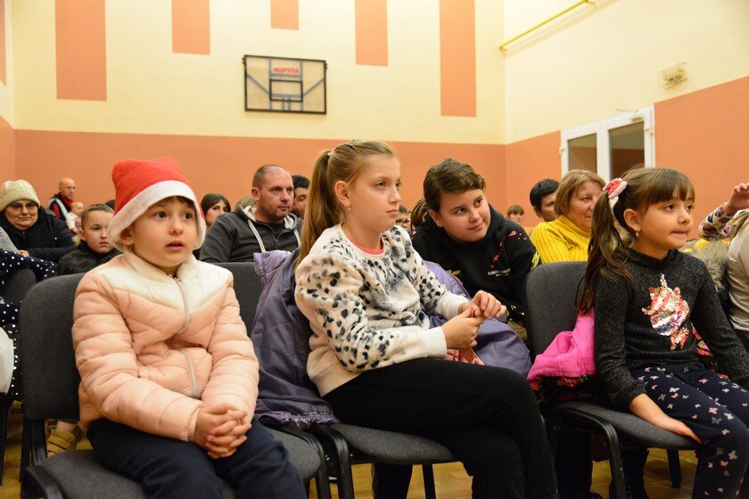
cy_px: 250
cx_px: 374
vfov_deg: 38.9
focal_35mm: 34
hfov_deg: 55.8
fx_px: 707
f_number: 4
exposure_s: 1/125
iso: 6400
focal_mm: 34
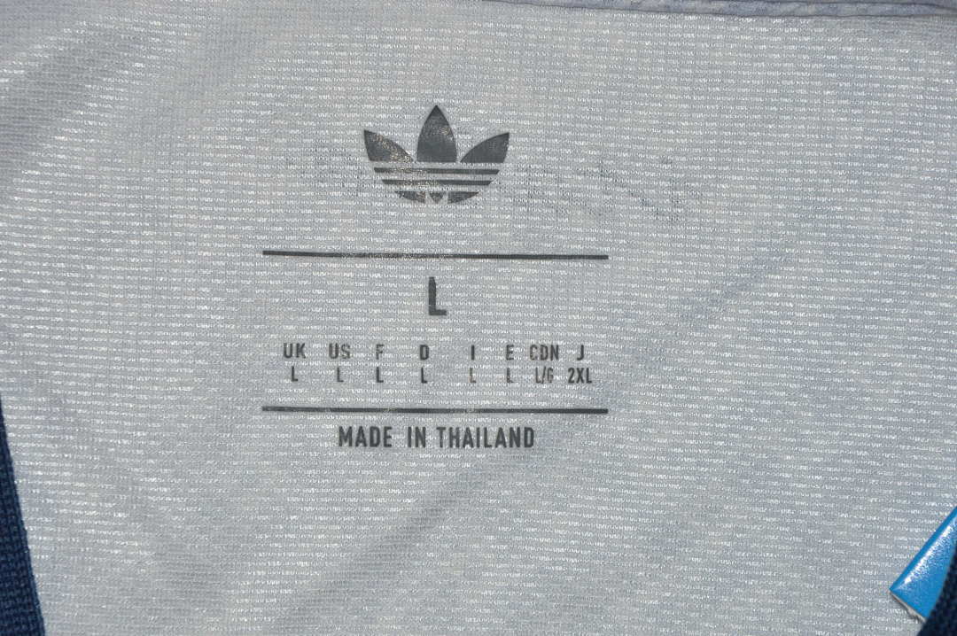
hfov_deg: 13.1
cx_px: 478
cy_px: 318
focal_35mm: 158
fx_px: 4183
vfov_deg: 8.7
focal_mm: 105
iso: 400
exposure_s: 1/200
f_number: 16
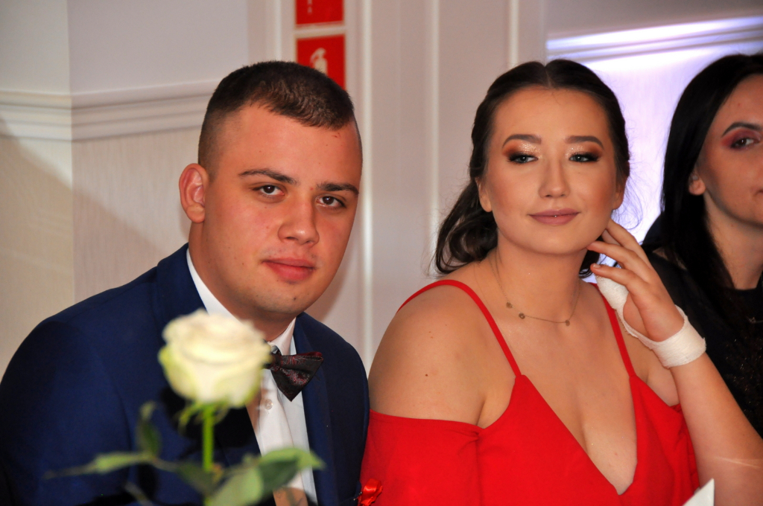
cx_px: 382
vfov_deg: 7.5
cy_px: 253
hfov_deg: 11.2
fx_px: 3874
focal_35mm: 183
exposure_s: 1/60
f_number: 5.6
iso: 800
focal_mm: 122
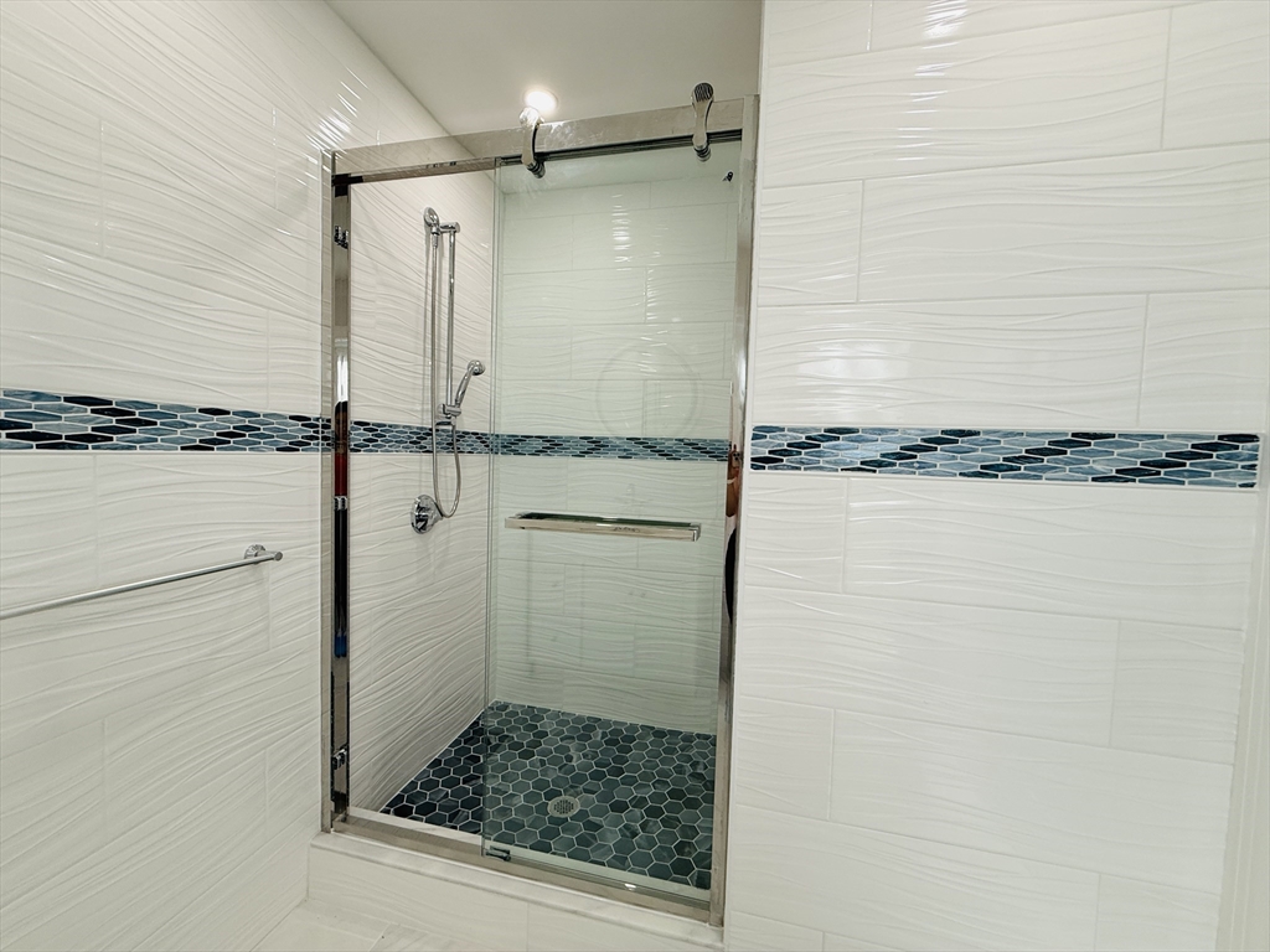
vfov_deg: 85.7
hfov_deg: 102.1
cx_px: 635
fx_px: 514
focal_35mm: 14
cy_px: 476
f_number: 2.2
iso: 80
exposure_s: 1/99
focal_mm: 2.22
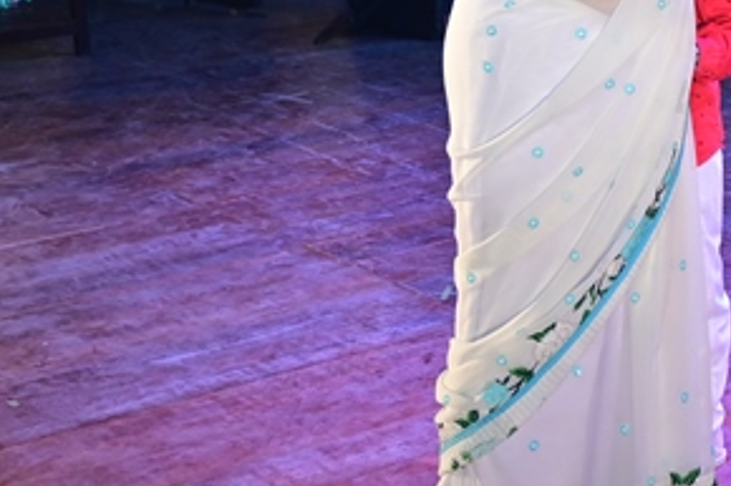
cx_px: 887
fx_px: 2558
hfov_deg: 15.6
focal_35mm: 126
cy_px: 24
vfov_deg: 10.8
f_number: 4.8
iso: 640
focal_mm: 30.5
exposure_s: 1/200
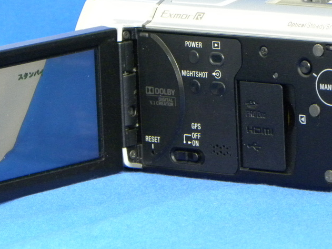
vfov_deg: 3.7
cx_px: 190
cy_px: 87
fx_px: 3864
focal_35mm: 403
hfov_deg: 4.9
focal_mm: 37.7
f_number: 4.5
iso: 400
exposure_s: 1/11.5
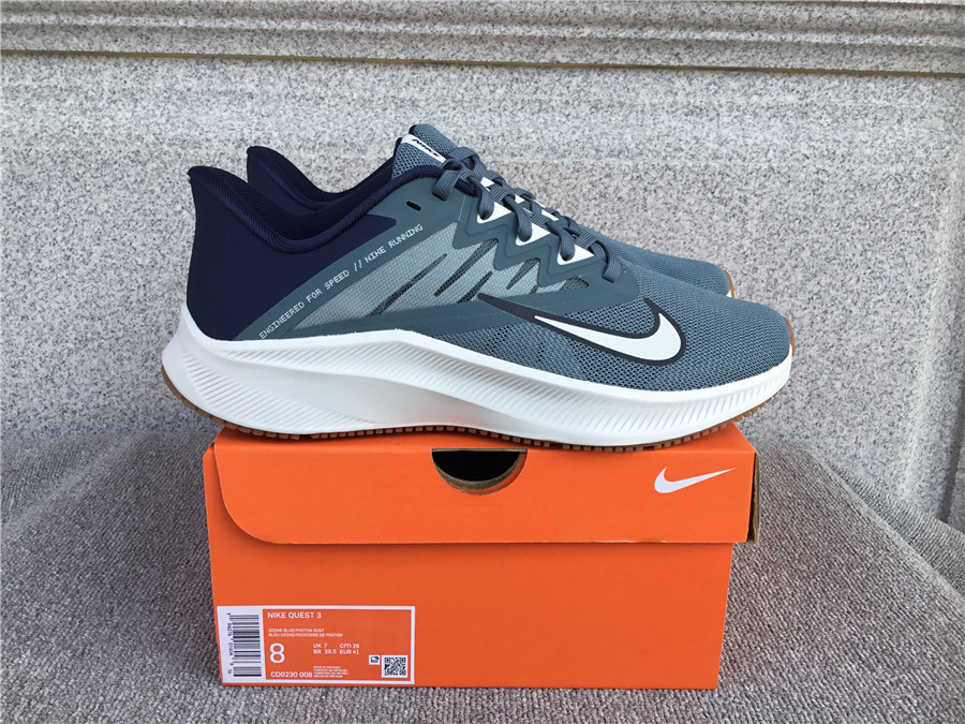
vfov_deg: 45.4
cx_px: 482
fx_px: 864
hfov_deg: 58.4
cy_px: 362
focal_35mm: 31
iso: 25
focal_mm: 3.3
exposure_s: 1/269
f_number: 2.4
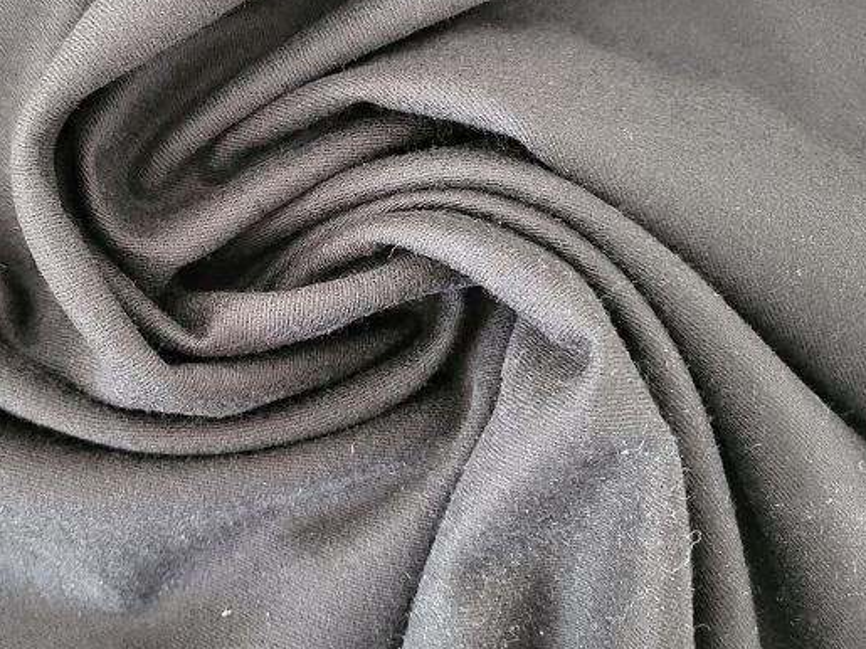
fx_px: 950
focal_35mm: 38
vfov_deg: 37.3
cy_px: 210
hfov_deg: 48.4
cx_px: 306
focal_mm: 4.25
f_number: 1.8
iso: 800
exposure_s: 1/25
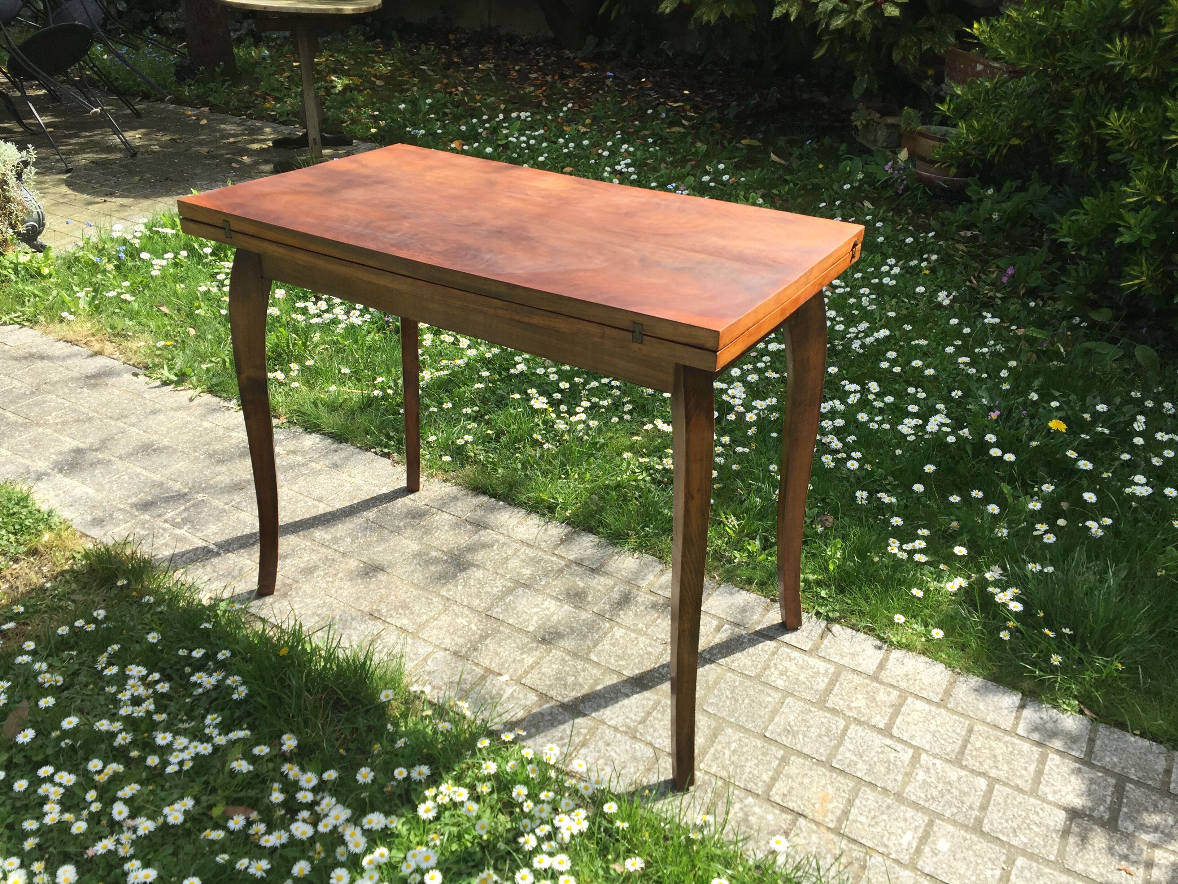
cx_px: 589
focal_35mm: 29
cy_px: 442
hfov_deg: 61.7
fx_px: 987
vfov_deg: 48.2
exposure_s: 1/942
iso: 32
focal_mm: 4.15
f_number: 2.2
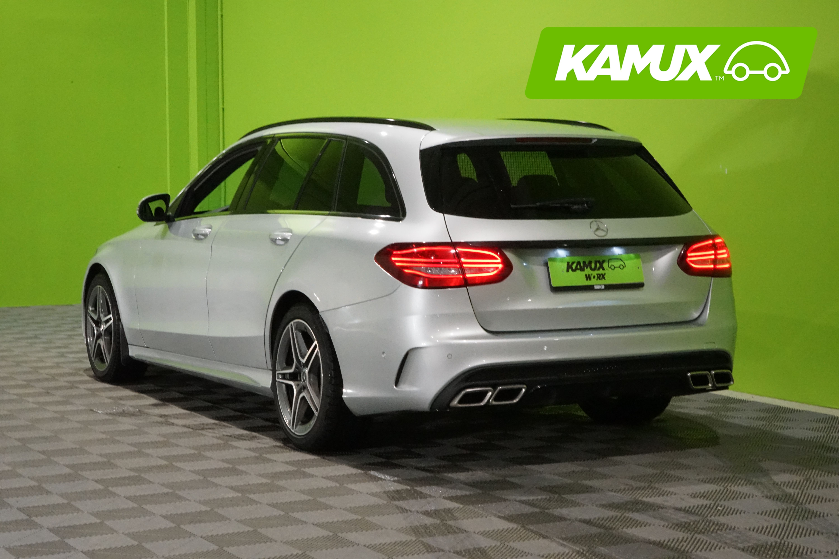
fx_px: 1631
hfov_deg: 28.8
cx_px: 420
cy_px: 280
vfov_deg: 19.5
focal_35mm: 70
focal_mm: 70
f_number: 29
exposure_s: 1/20
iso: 6400
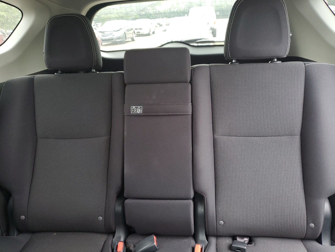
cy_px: 123
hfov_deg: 65.3
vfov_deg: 51.4
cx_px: 169
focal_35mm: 27
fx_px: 261
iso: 139
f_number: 1.5
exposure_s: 1/60.2
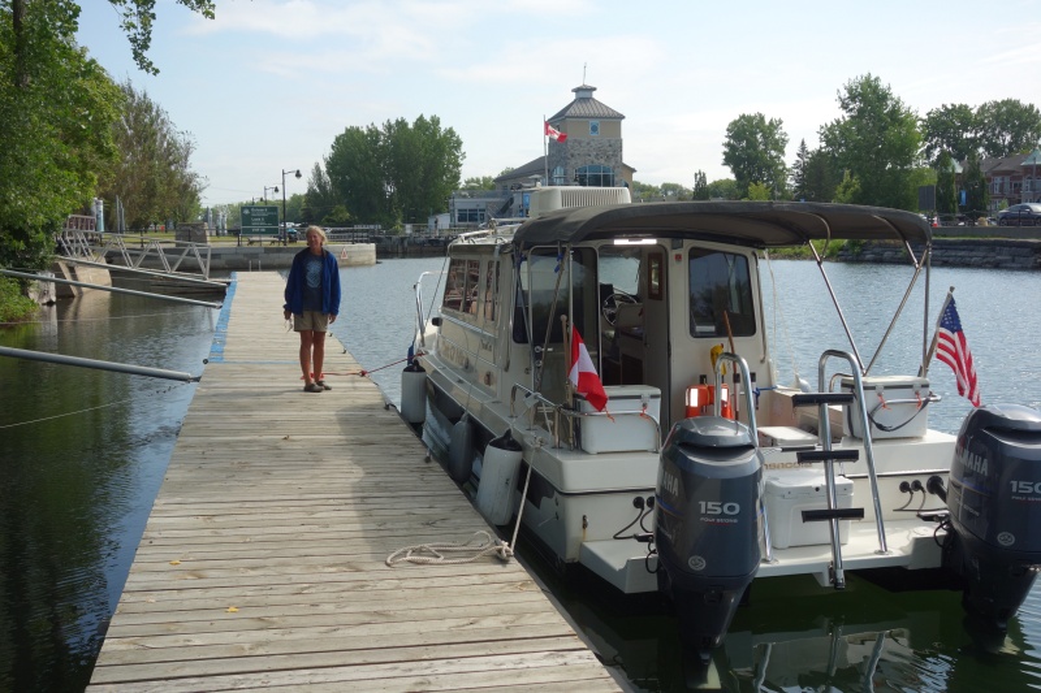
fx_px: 1127
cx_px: 520
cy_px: 346
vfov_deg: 34.2
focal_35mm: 39
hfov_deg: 49.6
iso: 125
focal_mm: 14.57
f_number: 4
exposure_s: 1/800
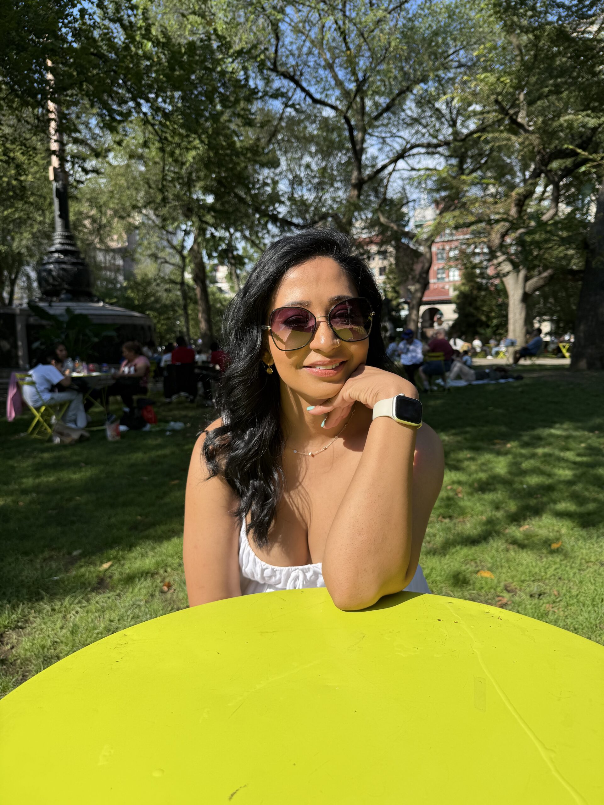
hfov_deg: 56.8
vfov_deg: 71.6
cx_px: 302
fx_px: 558
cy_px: 402
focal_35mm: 24
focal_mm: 6.76
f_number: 1.78
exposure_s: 1/3145
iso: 80
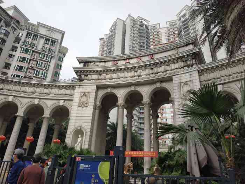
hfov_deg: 71.6
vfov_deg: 56.8
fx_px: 170
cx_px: 122
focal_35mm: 24
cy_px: 92
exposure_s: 1/2500
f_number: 1.9
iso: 250
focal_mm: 3.94
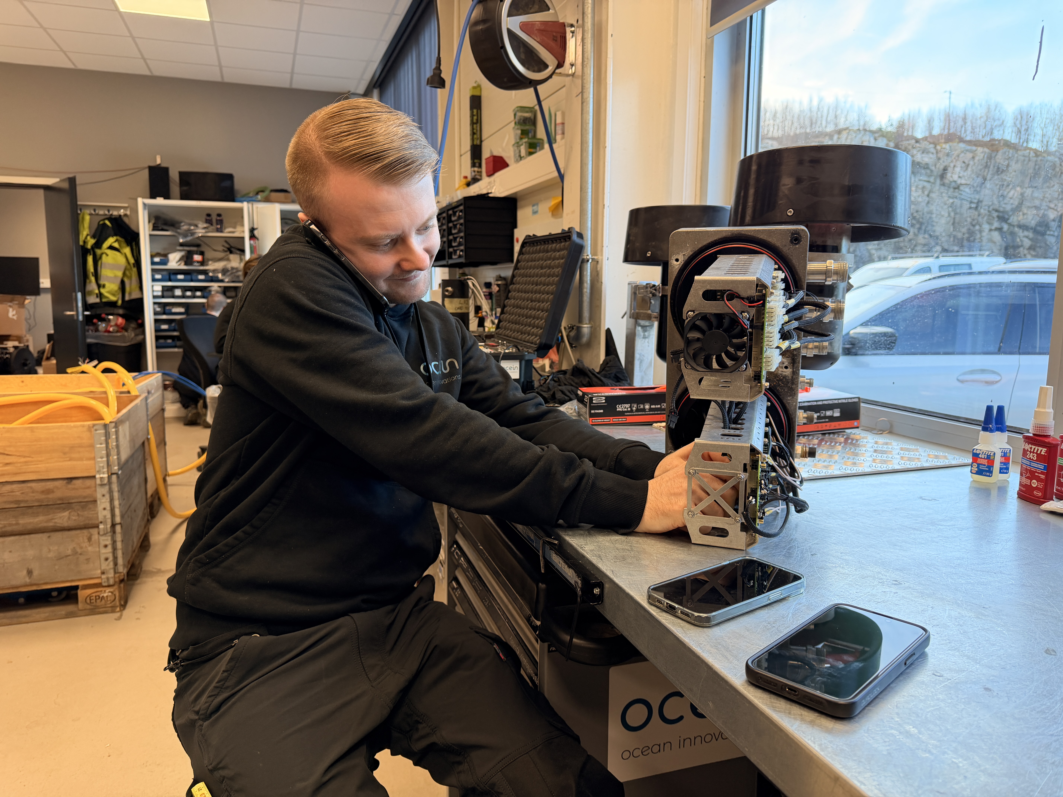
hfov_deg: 71.6
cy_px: 398
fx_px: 737
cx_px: 532
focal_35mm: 24
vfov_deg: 56.8
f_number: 1.78
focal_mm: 6.76
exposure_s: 1/100
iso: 125
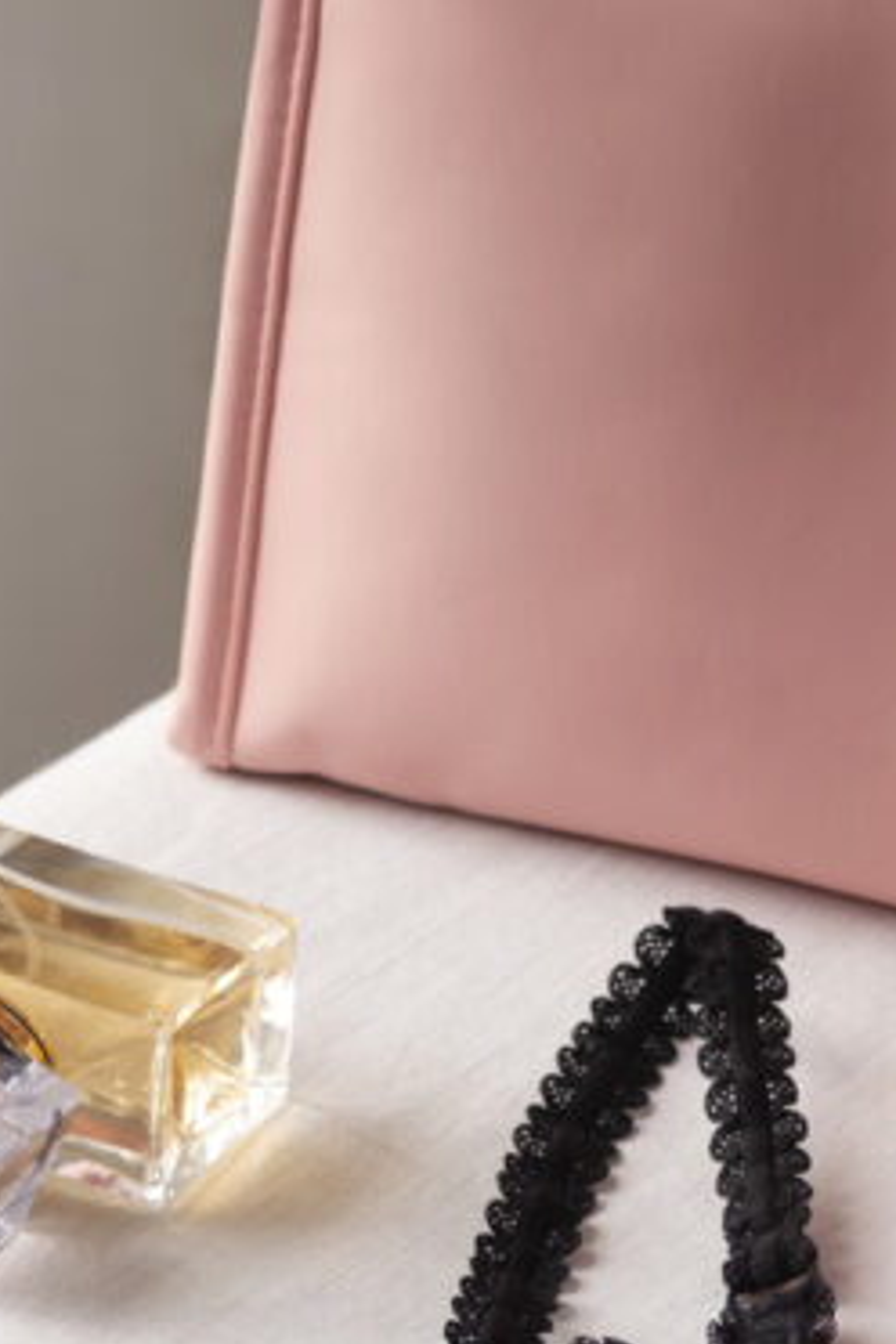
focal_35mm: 330
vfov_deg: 6.2
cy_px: 1091
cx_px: 571
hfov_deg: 4.2
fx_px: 12319
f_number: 4
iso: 160
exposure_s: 1/80
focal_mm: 80
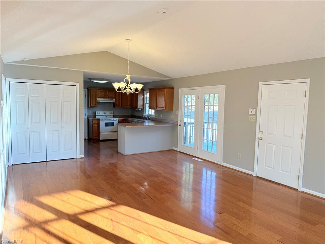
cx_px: 162
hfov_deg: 71.6
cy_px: 122
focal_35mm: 24
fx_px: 225
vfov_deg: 56.8
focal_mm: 6.76
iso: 100
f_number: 1.78
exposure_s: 1/194
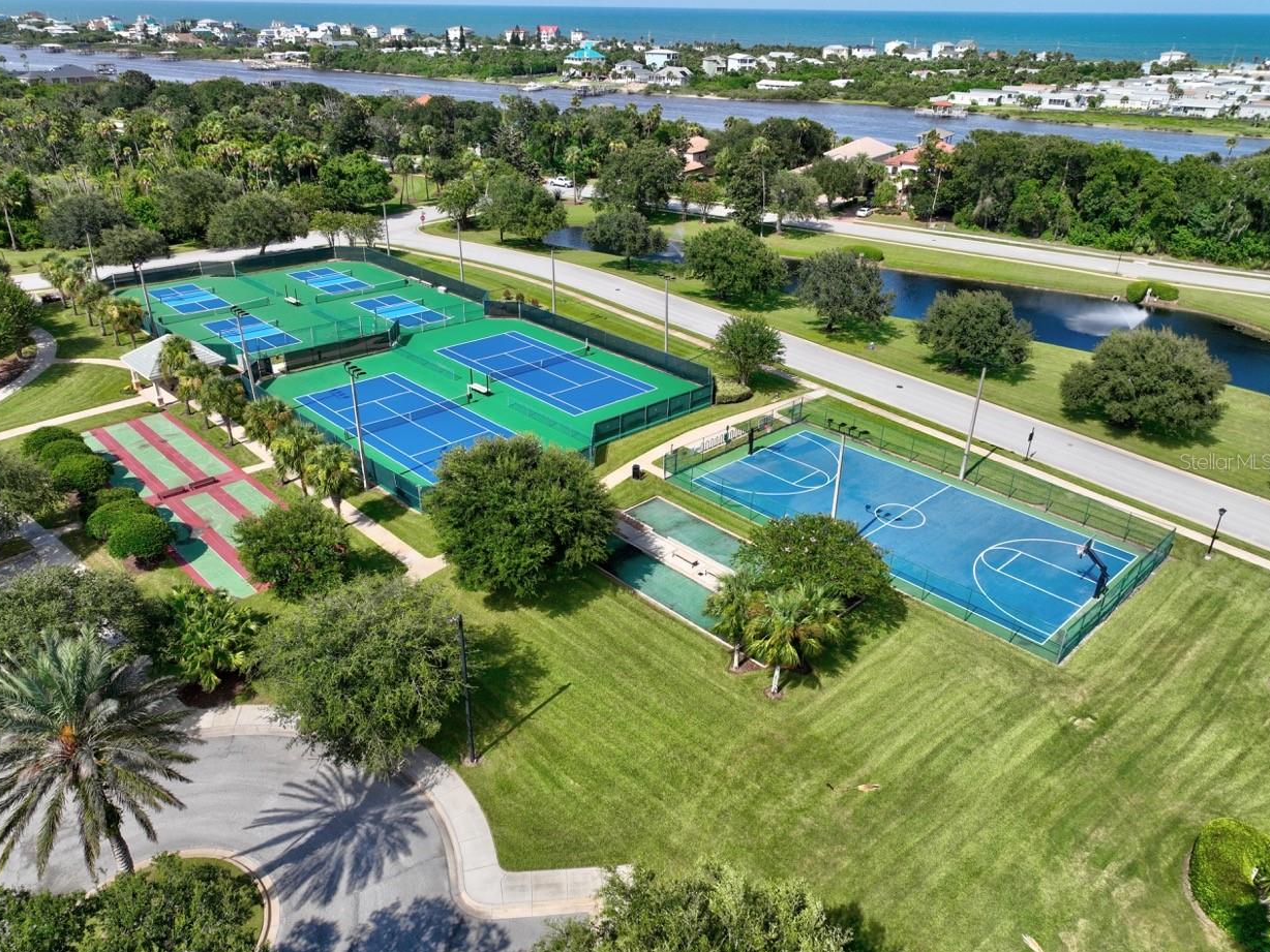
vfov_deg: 54.9
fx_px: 917
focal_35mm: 25
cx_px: 615
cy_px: 462
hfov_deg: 69.4
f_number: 2.8
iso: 100
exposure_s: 1/2500
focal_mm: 12.3
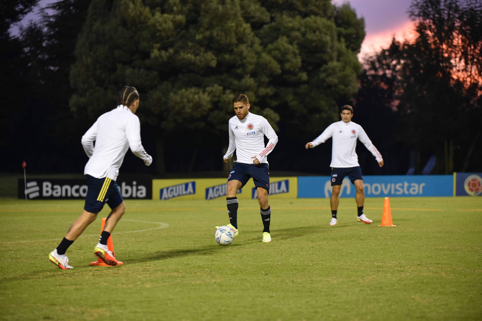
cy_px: 160
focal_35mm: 112
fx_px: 1500
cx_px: 241
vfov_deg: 12.2
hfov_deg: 18.3
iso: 3200
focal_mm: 112
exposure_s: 1/320
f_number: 2.8
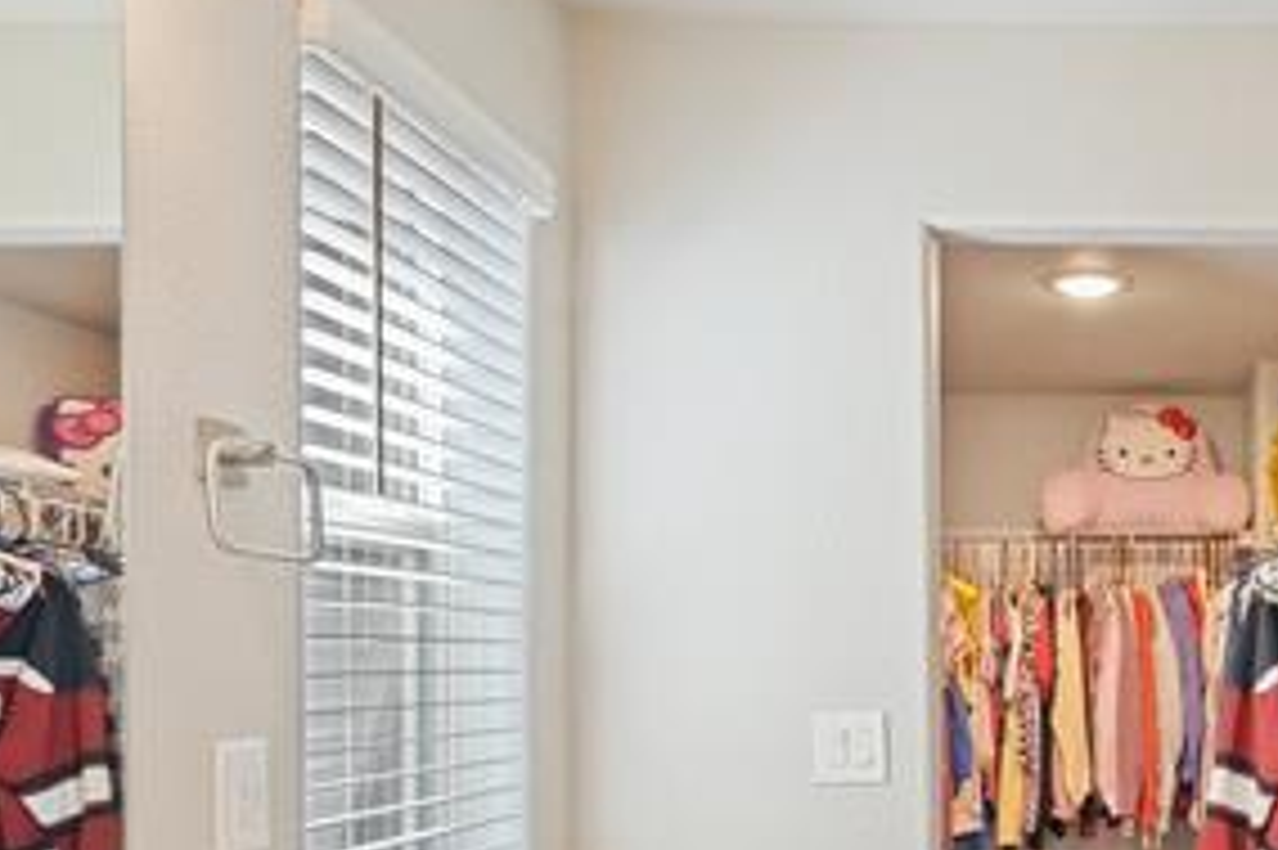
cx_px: 1134
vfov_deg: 35.6
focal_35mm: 36
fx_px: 1277
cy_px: 679
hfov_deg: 48.0
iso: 200
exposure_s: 1/5
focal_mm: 16
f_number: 8
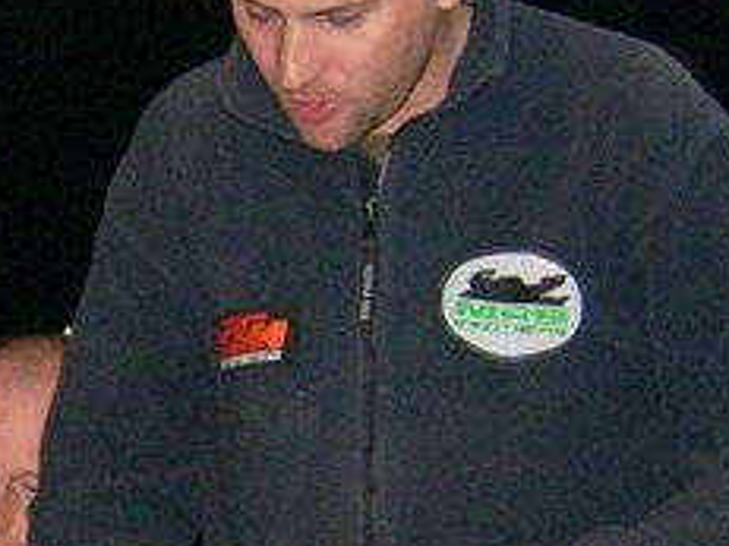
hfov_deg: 12.6
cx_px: -38
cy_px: 338
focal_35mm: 155
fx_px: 3263
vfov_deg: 9.6
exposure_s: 1/60
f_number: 2.8
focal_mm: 5.95
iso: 100
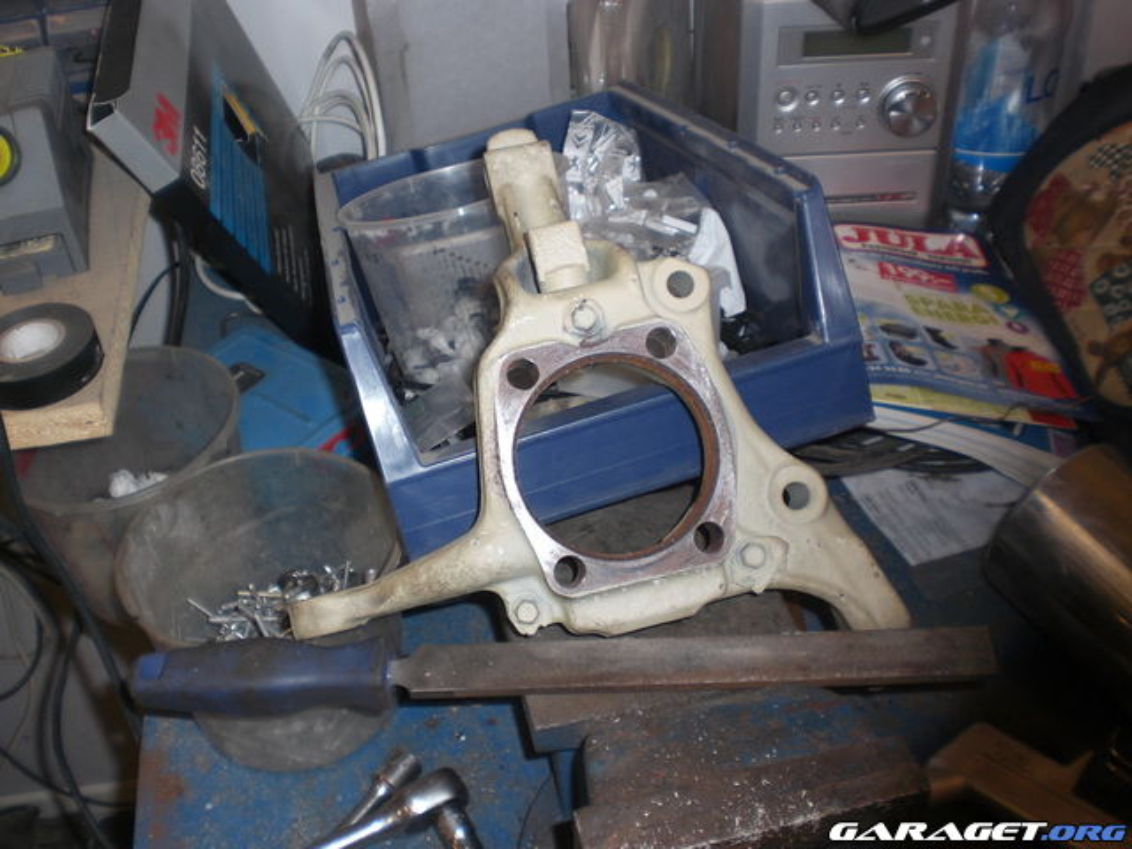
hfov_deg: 51.4
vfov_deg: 39.7
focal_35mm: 36
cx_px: 566
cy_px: 424
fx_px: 1177
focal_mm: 6.3
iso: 100
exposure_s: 1/60
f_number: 3.1
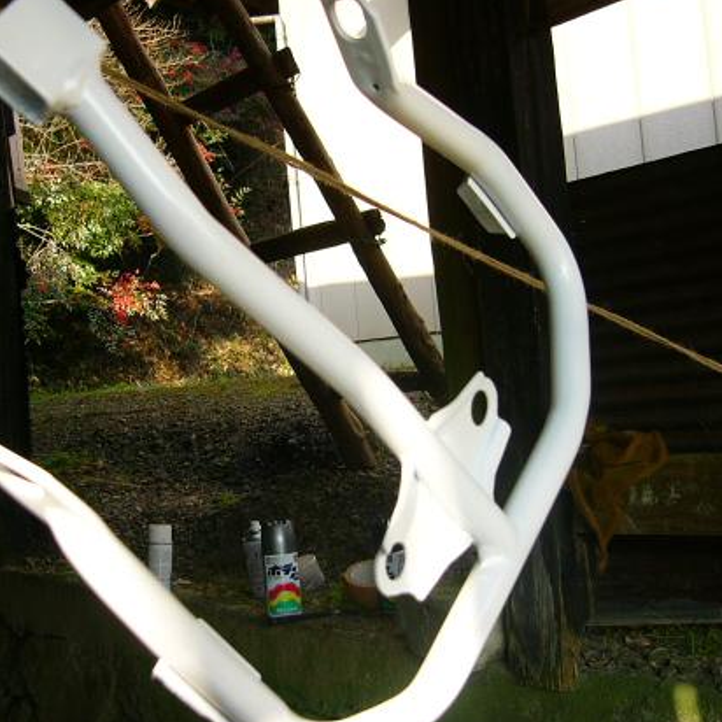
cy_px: 349
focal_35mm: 48
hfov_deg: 35.2
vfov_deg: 35.4
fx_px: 1133
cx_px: 277
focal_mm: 5.8
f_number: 2.8
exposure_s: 1/160
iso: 50
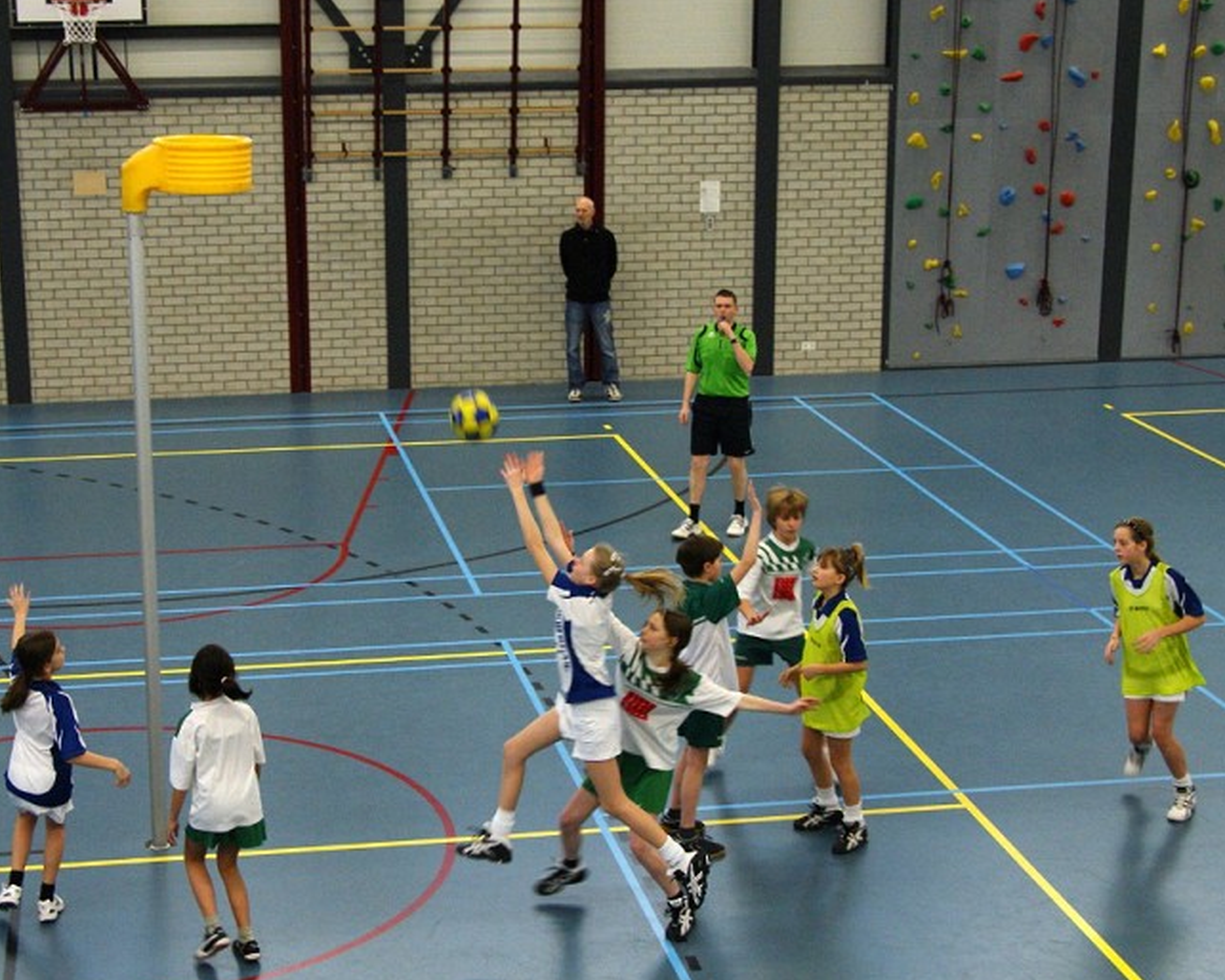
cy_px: 497
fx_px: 1632
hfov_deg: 41.1
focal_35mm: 45
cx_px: 555
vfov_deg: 33.4
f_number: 4.5
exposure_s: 1/100
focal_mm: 26
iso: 800
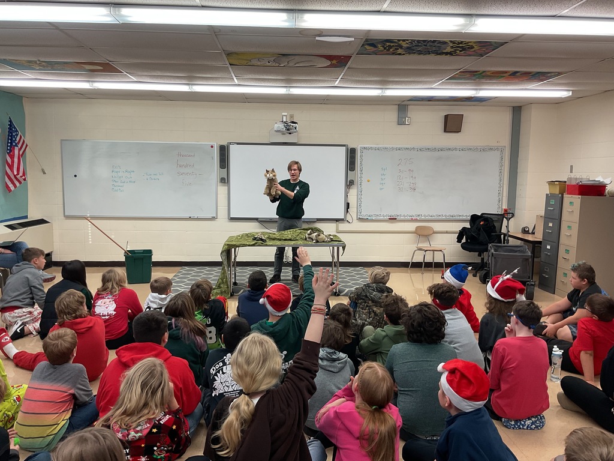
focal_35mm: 29
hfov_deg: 61.7
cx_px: 307
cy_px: 230
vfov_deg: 48.2
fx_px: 514
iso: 40
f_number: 1.8
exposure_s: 1/60
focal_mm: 3
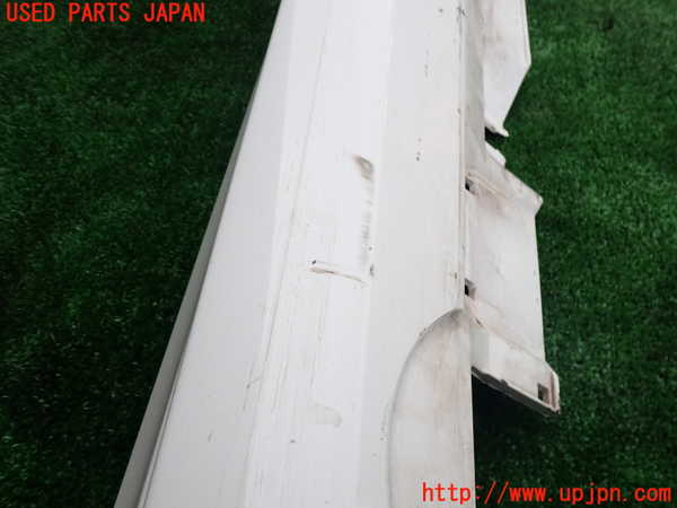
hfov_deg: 60.0
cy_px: 254
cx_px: 338
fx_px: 587
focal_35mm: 30
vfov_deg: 46.8
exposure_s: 1/320
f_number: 3.2
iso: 100
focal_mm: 5.4
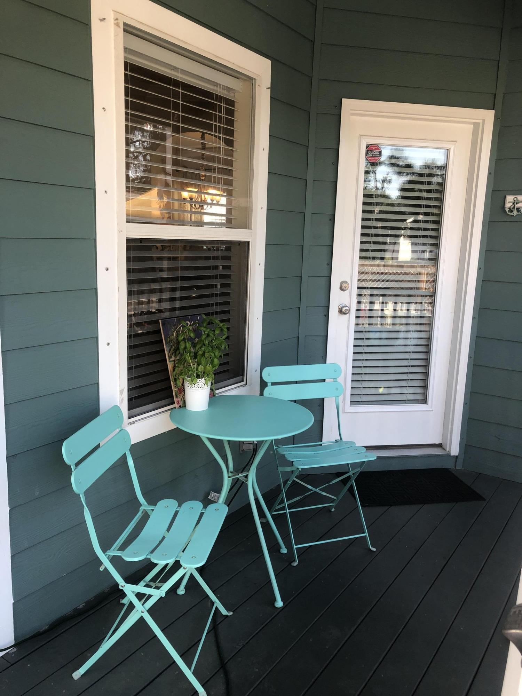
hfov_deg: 49.7
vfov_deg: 63.4
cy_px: 348
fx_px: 563
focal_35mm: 28
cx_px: 261
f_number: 1.8
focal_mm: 3.99
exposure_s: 1/120
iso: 50
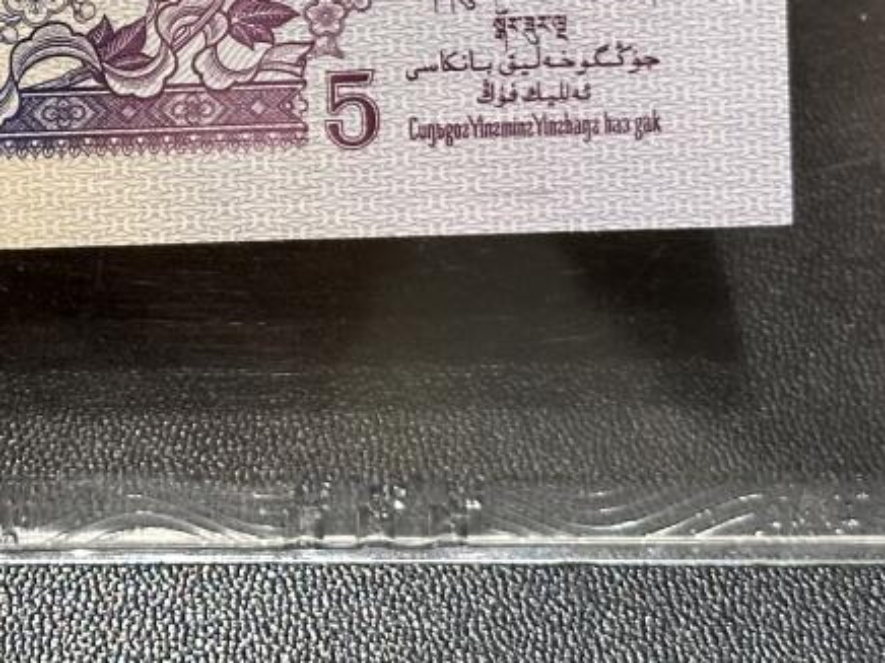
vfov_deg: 9.4
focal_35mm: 154
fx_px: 3937
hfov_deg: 12.7
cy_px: -249
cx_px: -14
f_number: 1.78
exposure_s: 1/50
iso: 125
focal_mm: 6.86
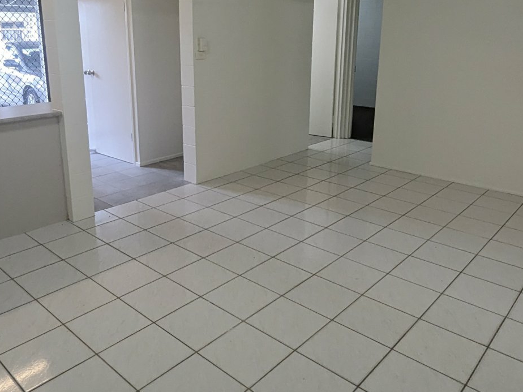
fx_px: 408
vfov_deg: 50.7
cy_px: 143
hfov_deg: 65.1
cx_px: 230
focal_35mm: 27
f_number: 2.2
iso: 196
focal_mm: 1.95
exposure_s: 1/90.1
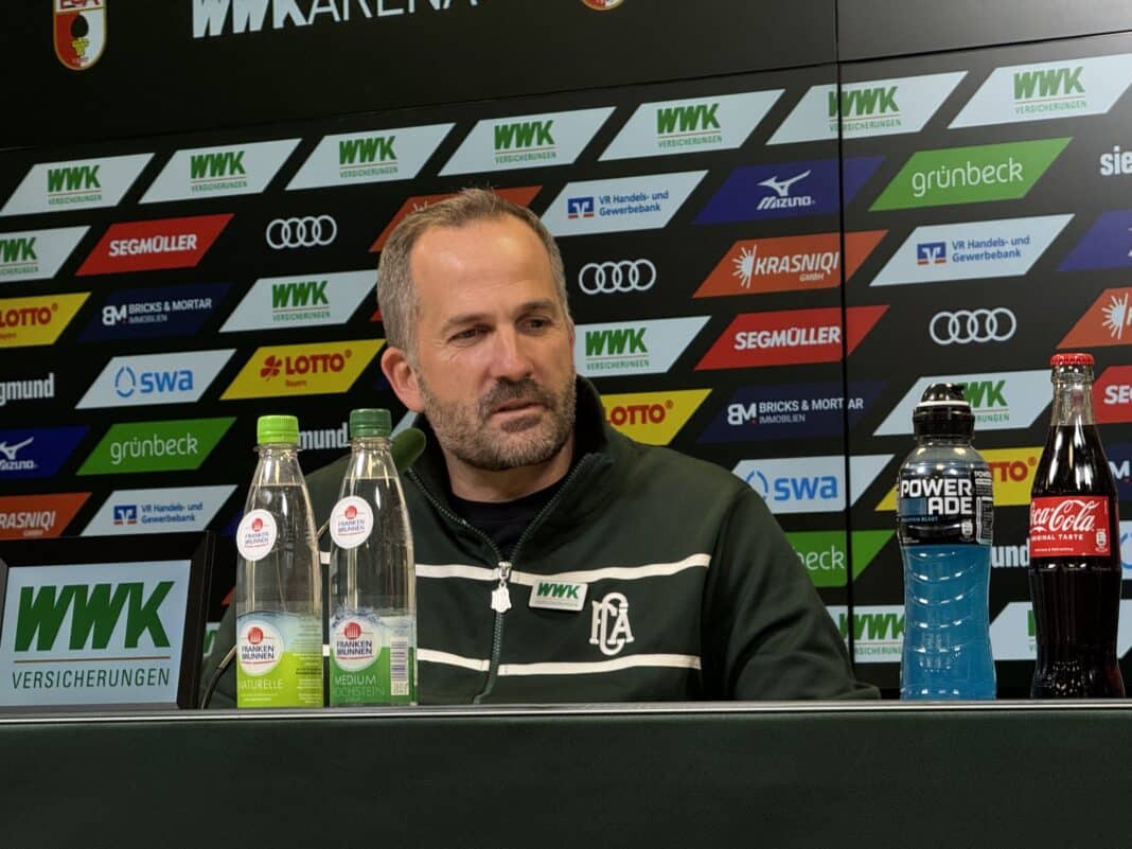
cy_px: 424
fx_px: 3924
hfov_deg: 16.4
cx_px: 566
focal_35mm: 120
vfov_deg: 12.3
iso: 160
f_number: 2.8
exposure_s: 1/100
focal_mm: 15.66
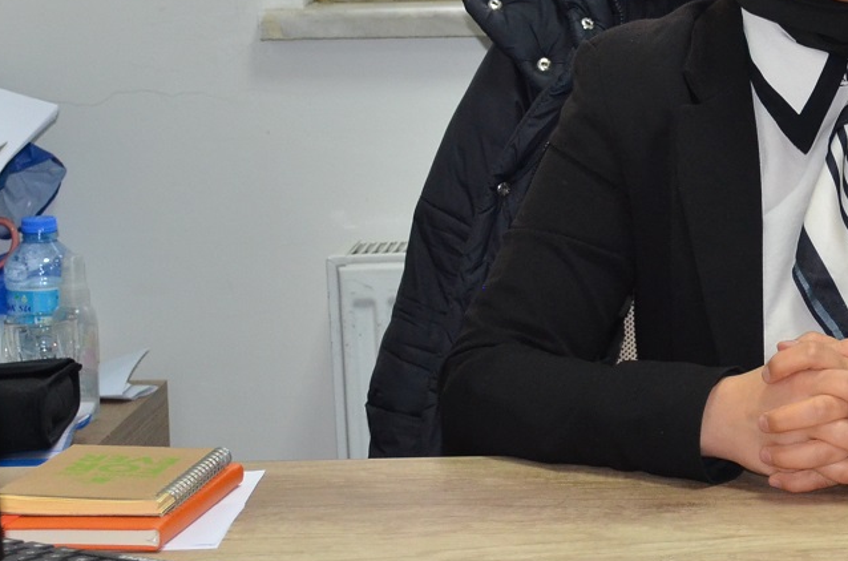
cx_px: 839
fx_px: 2984
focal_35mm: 127
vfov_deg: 10.7
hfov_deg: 15.9
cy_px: 113
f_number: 4
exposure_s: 1/60
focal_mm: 30
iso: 800
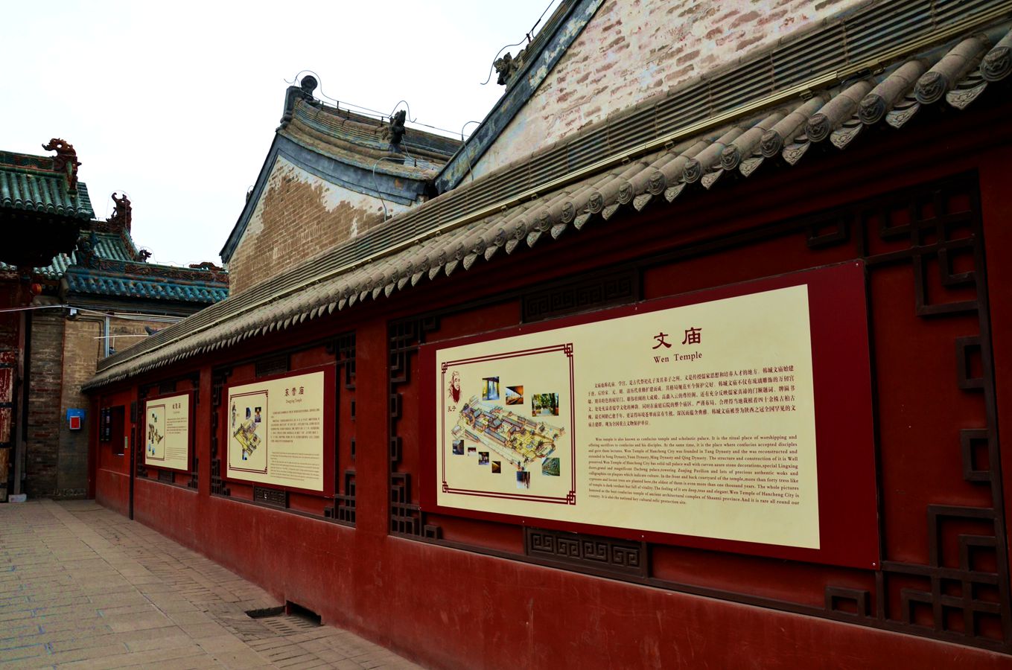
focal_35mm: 27
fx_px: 757
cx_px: 506
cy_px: 335
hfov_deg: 67.5
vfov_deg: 47.7
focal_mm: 18
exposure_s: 1/60
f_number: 10
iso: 360
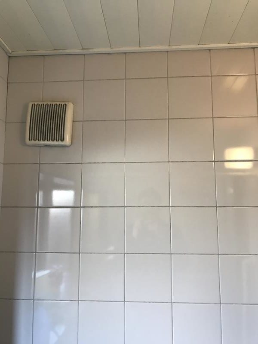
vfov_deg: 63.4
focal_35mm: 28
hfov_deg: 49.7
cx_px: 129
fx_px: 278
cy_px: 172
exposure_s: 1/30
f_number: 1.8
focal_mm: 3.99
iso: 40
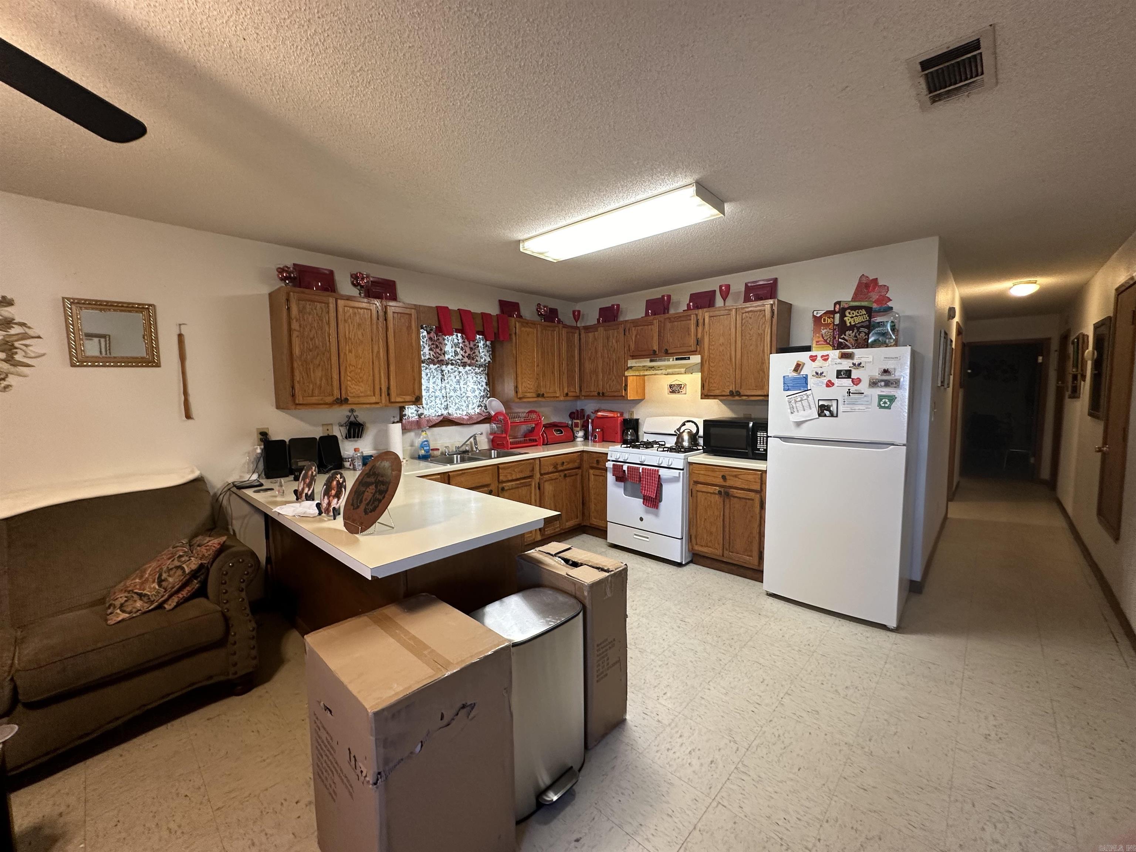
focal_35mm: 14
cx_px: 568
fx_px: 459
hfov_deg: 102.1
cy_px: 426
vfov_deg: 85.7
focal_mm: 2.22
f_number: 2.2
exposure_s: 1/60
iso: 160
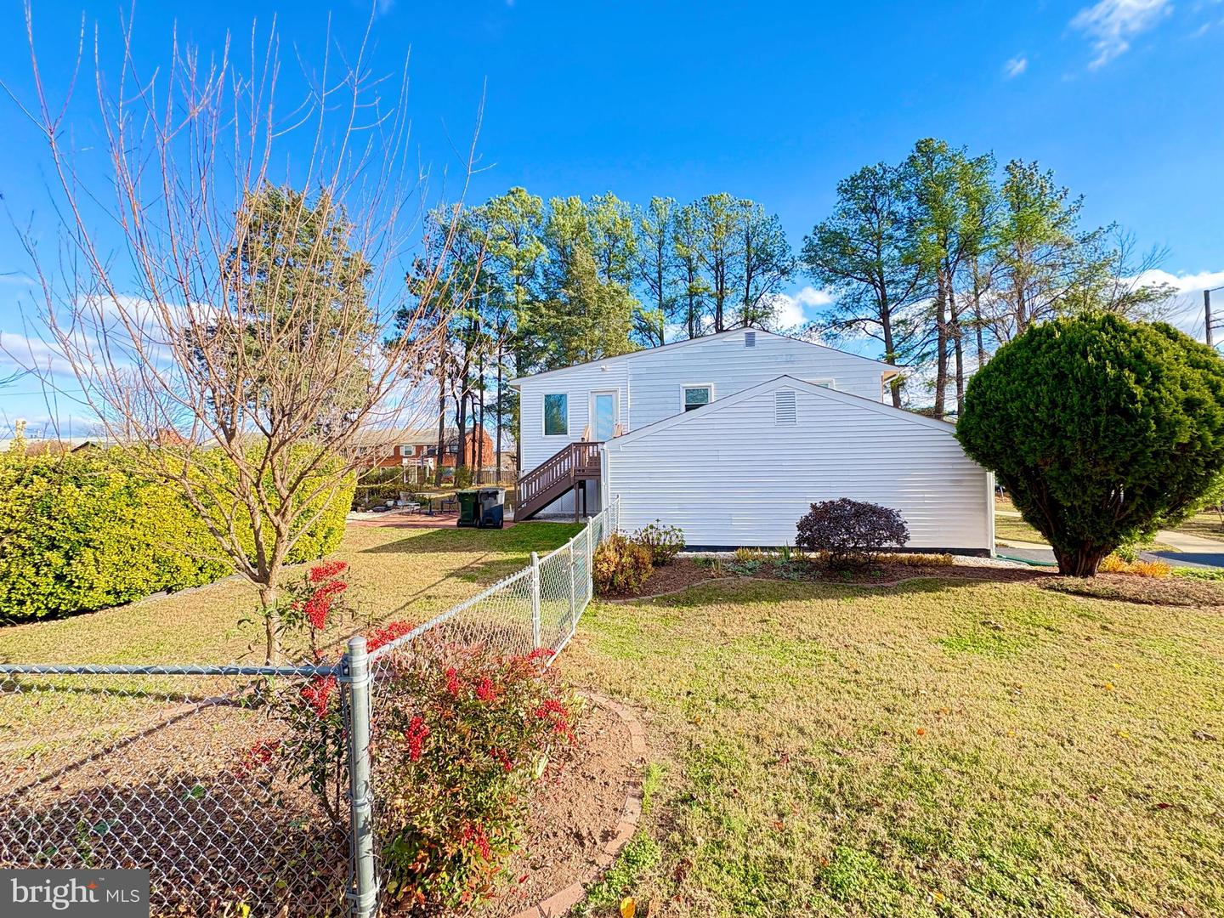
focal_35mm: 14
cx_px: 612
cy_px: 459
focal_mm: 2.22
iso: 64
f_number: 2.2
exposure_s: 1/248
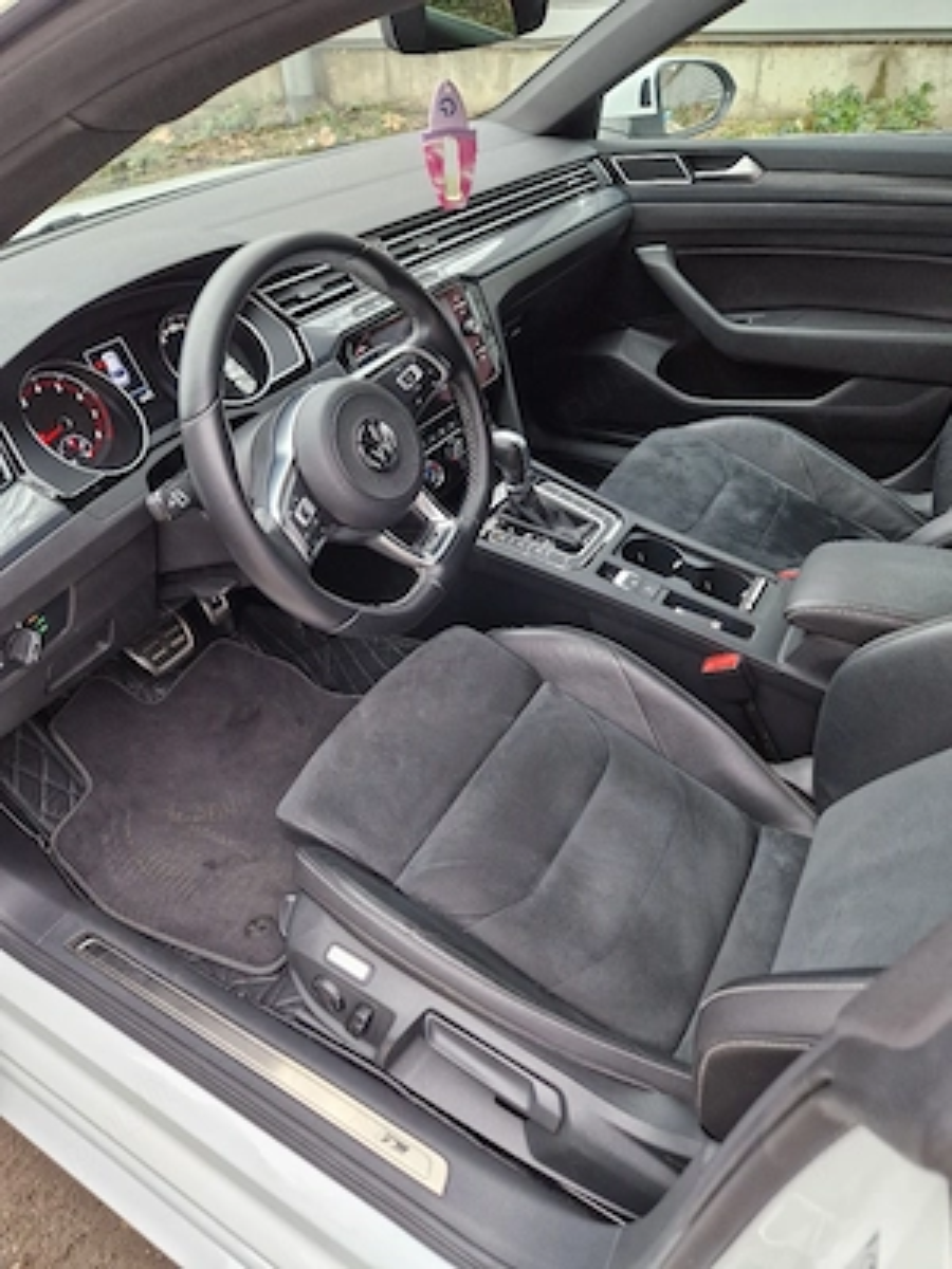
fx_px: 843
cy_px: 634
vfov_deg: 73.9
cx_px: 476
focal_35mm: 23
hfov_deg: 58.9
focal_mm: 5.4
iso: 320
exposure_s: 1/100
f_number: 1.8
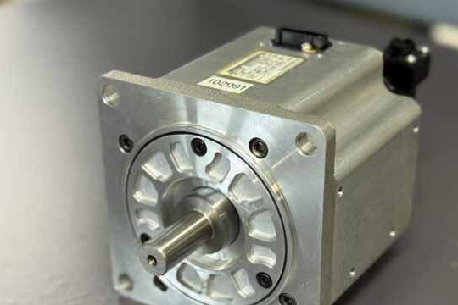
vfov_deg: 19.1
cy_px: 218
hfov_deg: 28.4
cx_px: 215
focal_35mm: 71
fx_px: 903
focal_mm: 6.76
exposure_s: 1/50
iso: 200
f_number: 1.78
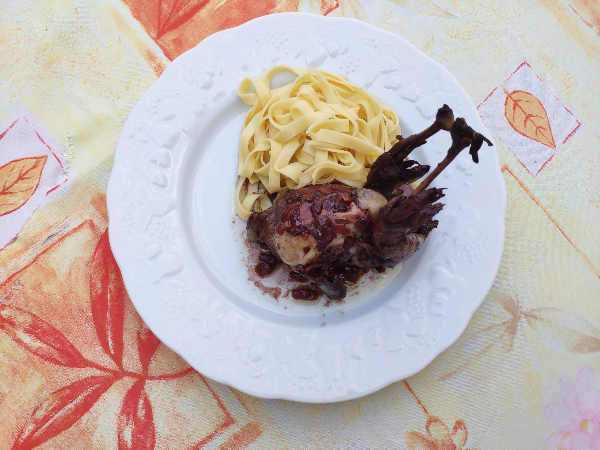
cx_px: 300
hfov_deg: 79.0
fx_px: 364
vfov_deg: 63.4
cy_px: 225
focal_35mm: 21
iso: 100
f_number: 1.8
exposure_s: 1/646
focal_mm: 4.22
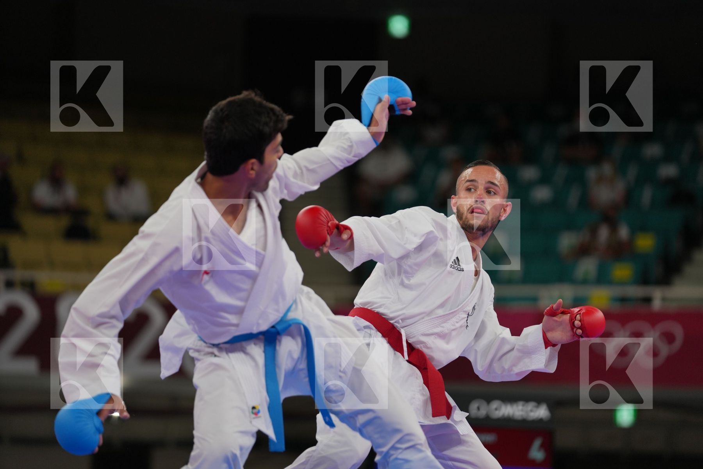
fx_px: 3398
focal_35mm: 174
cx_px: 352
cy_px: 234
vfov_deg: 7.9
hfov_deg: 11.8
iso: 500
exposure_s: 1/1000
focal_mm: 174
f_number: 2.8
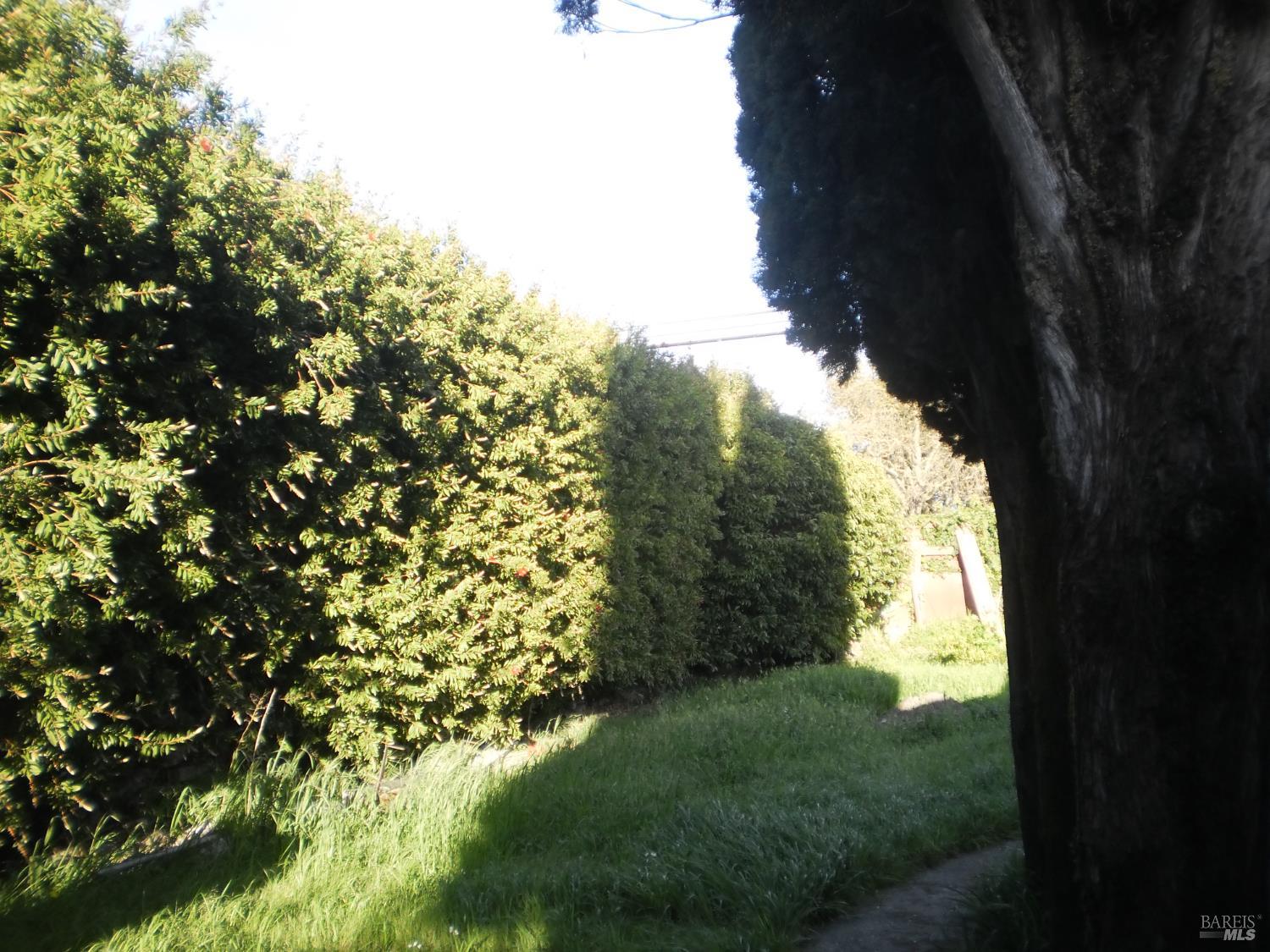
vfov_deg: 34.3
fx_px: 1541
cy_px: 476
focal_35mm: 42
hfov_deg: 44.8
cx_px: 635
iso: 100
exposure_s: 1/125
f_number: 3.5
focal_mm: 7.4
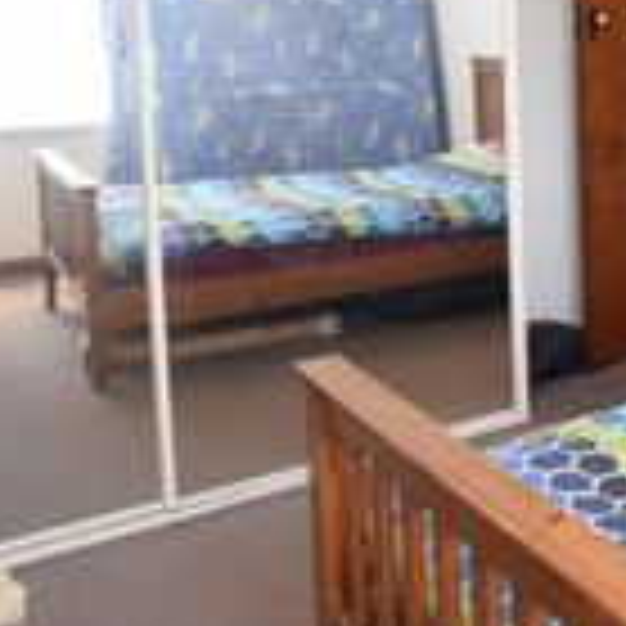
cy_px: 97
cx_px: 968
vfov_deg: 34.3
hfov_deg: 25.5
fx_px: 971
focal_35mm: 47
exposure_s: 1/80
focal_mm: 11
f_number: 4.5
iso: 400
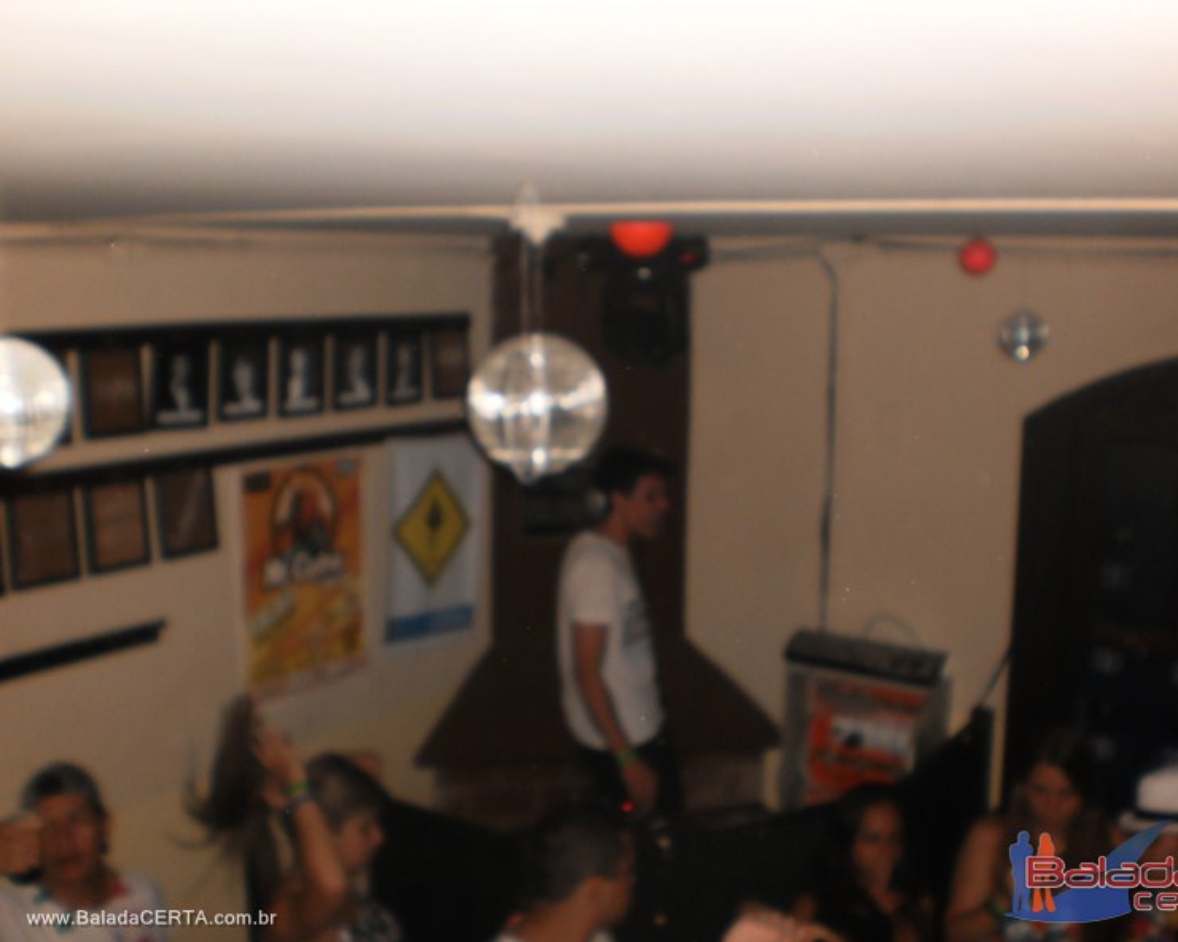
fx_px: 1325
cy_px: 473
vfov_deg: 39.2
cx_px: 630
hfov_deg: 47.9
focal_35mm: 38
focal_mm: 6.3
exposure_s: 1/30
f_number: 3.1
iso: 160
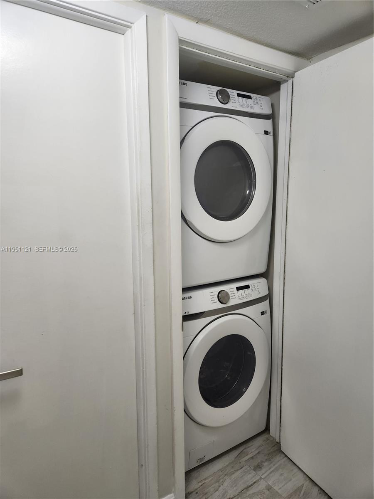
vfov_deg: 73.9
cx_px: 187
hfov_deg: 58.9
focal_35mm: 23
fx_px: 331
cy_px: 250
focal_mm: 5.4
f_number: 1.8
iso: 100
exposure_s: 1/120
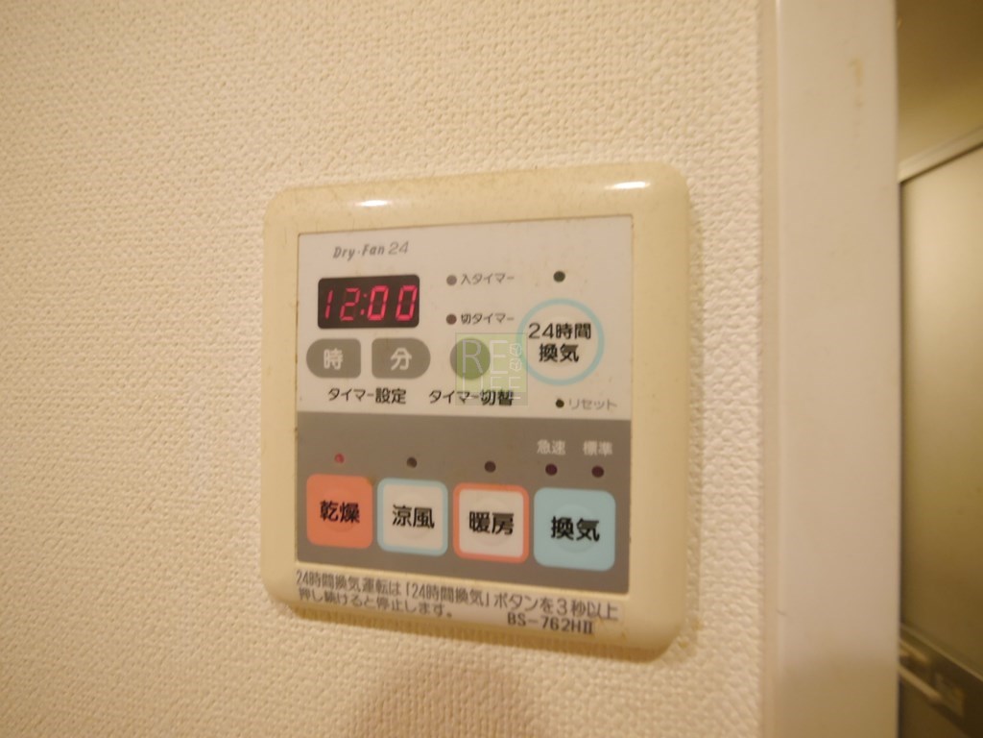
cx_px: 492
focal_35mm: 14
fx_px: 398
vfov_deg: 85.7
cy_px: 369
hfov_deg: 102.1
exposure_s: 1/60
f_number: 4
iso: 800
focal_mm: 7
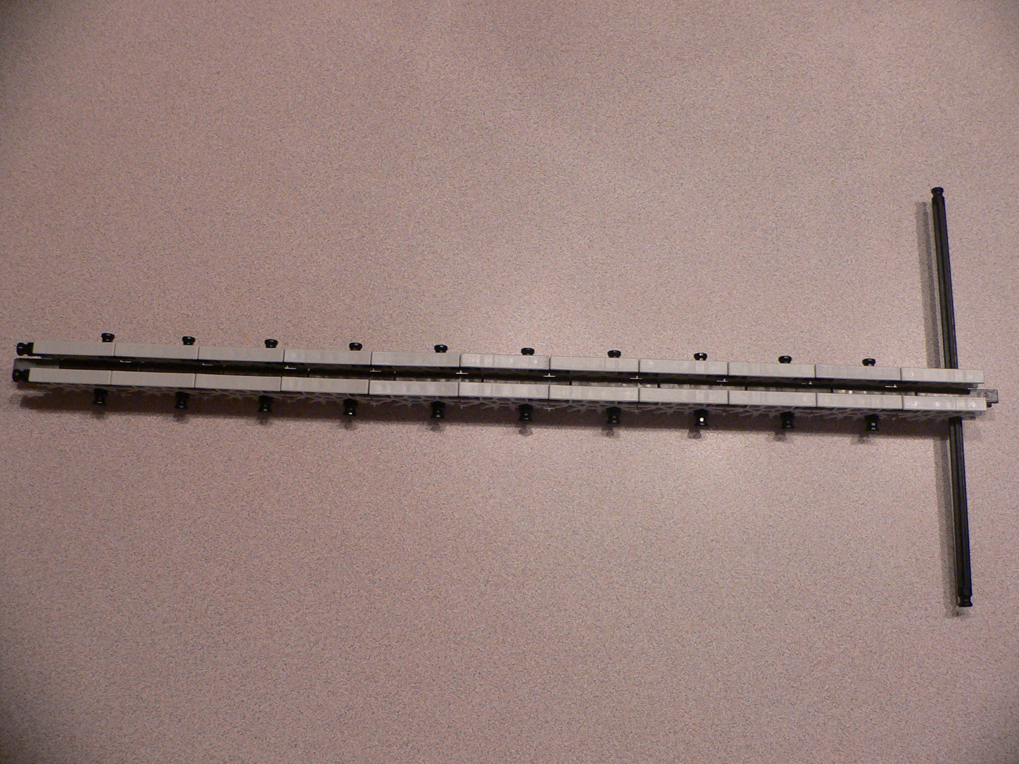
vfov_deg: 40.7
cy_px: 382
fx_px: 1030
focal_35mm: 35
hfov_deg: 52.6
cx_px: 510
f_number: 2.8
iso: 200
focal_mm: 4.6
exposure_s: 1/40
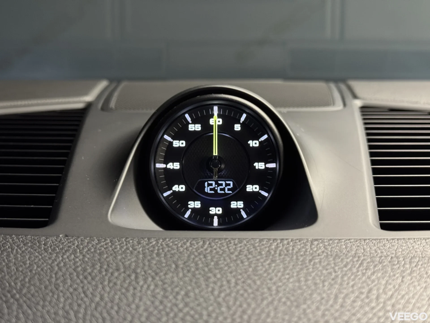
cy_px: 162
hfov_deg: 39.7
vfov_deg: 30.3
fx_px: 596
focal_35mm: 48
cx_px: 215
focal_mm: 6.76
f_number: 1.78
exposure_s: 1/27
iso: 640
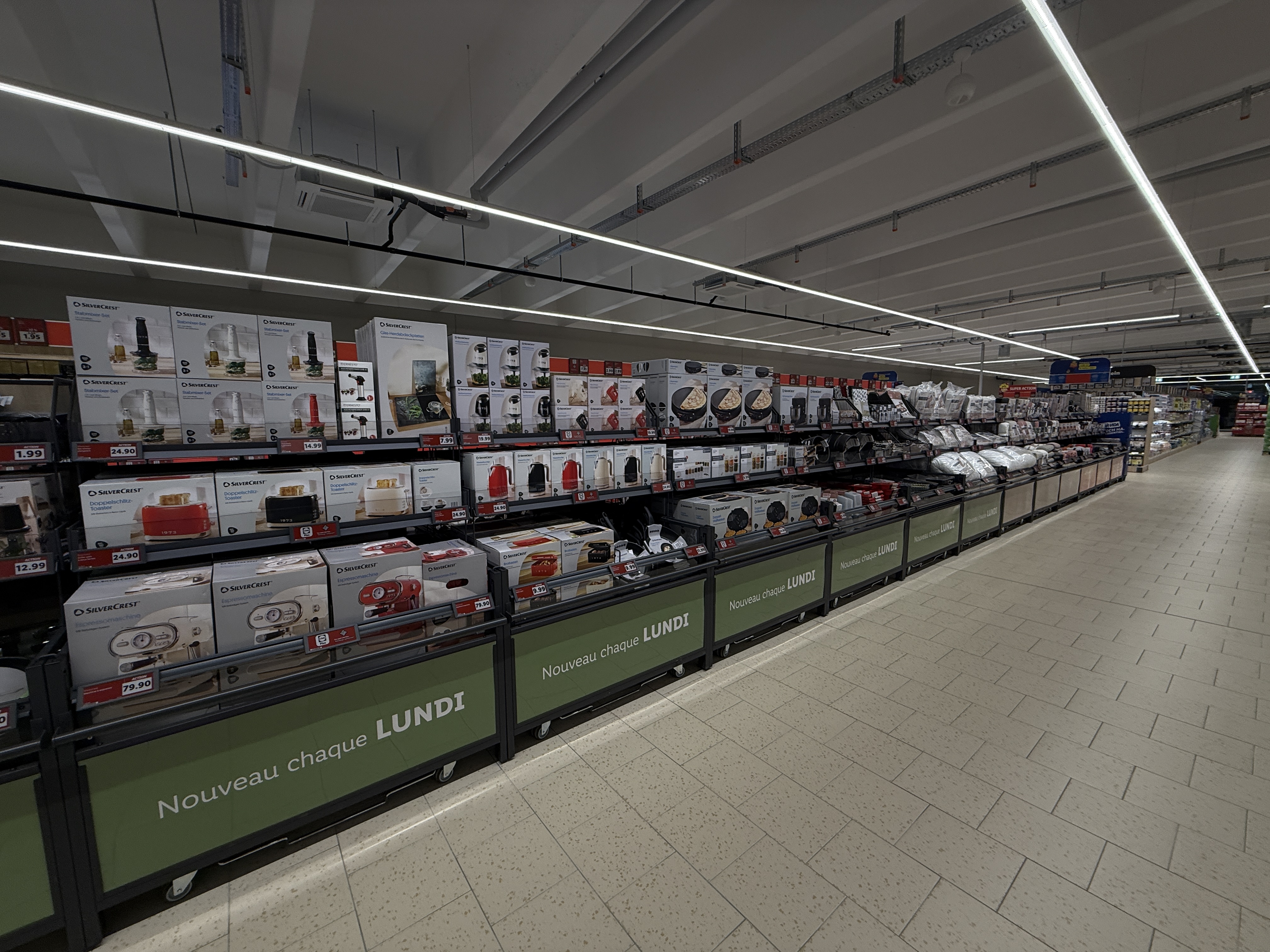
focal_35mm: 14
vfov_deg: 85.7
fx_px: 514
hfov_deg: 102.1
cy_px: 476
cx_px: 635
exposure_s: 1/99
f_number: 2.2
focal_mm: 2.22
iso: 80
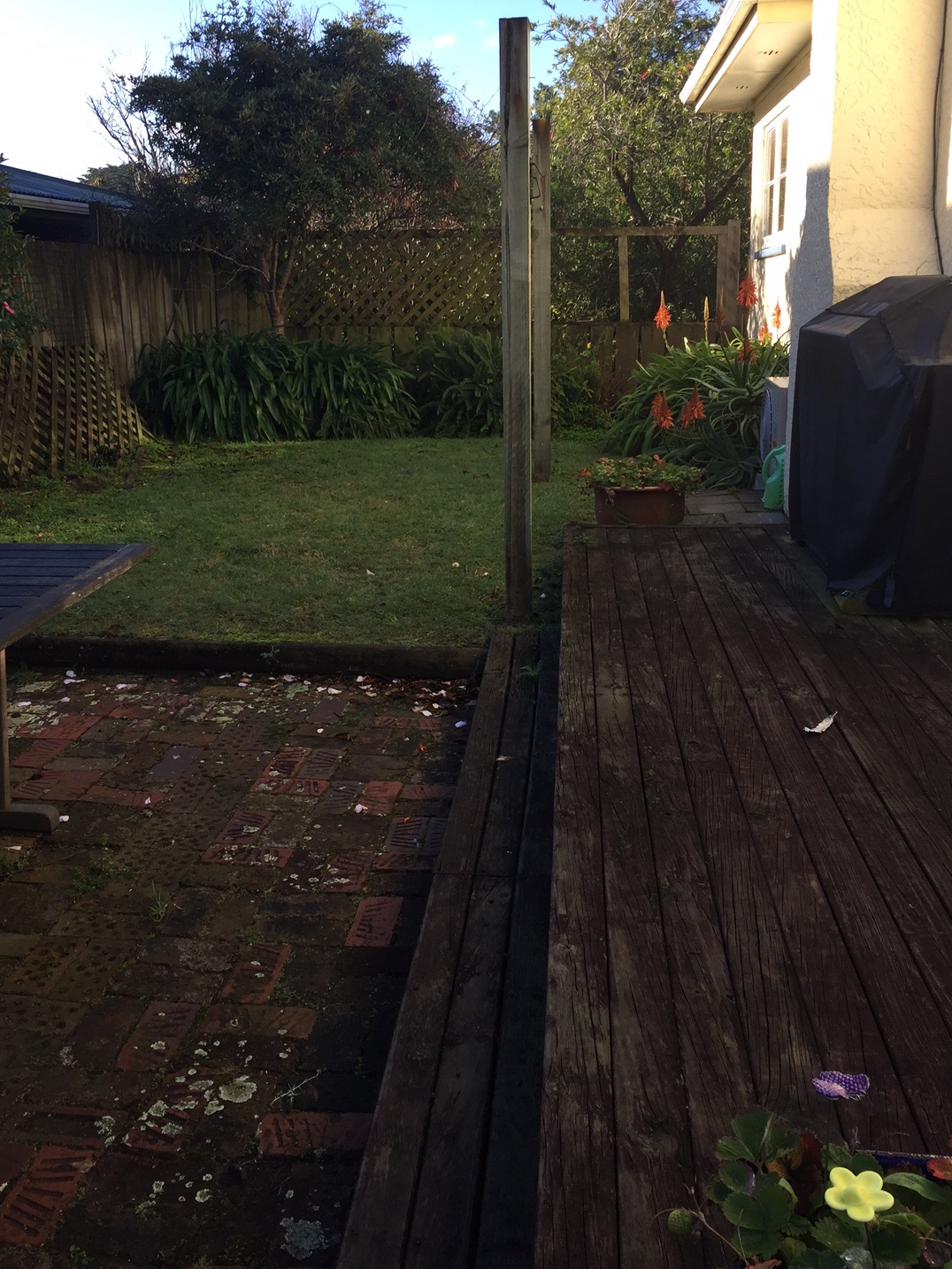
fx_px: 1210
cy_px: 549
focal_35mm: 33
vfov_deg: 55.2
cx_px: 428
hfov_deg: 42.9
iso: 32
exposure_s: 1/507
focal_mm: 4.15
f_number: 2.2
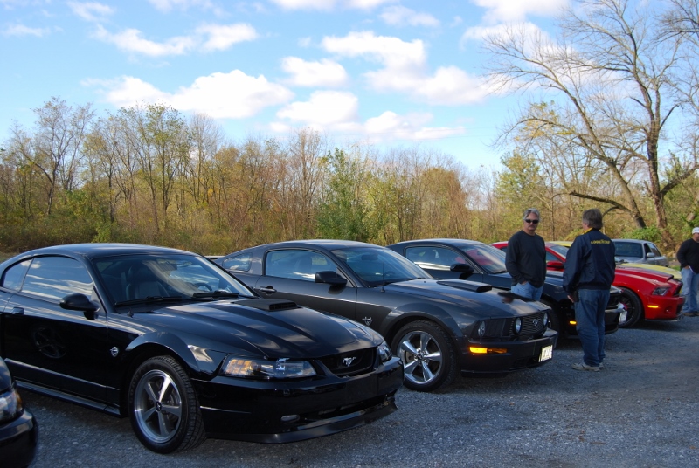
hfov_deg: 49.5
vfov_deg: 34.3
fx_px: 758
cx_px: 350
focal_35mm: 39
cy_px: 234
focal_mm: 26
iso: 100
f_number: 5.6
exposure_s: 1/200
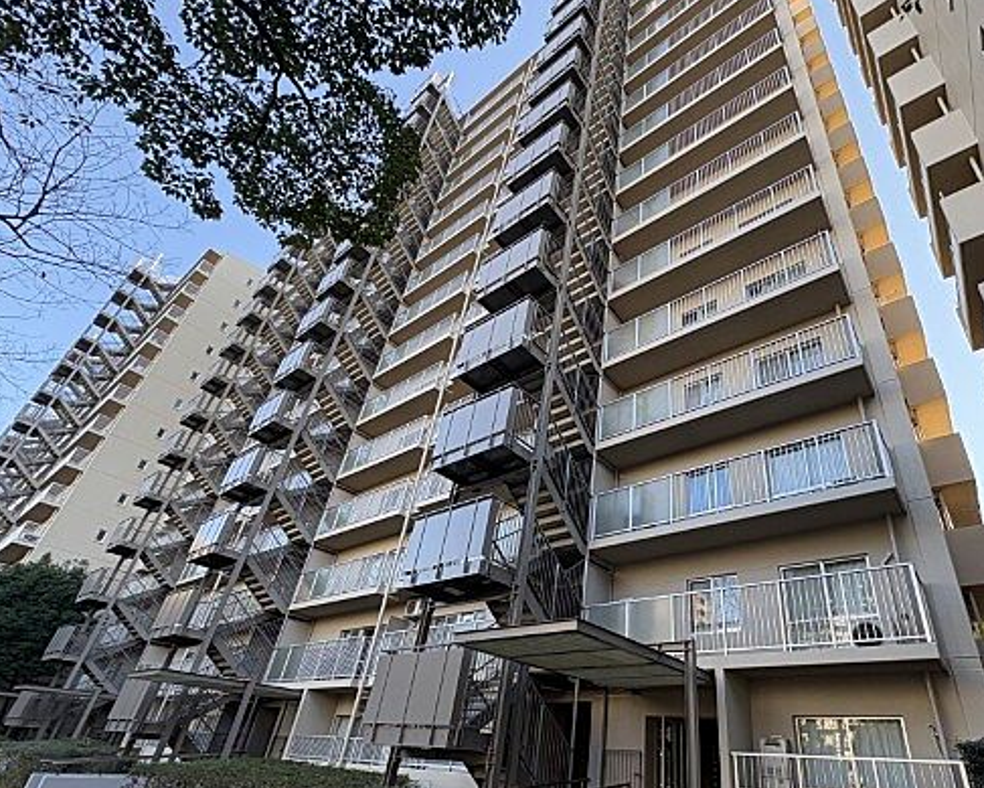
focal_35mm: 18
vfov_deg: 73.1
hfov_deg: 85.0
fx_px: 524
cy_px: 470
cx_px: 603
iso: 40
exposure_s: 1/107
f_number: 2.2
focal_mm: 2.22
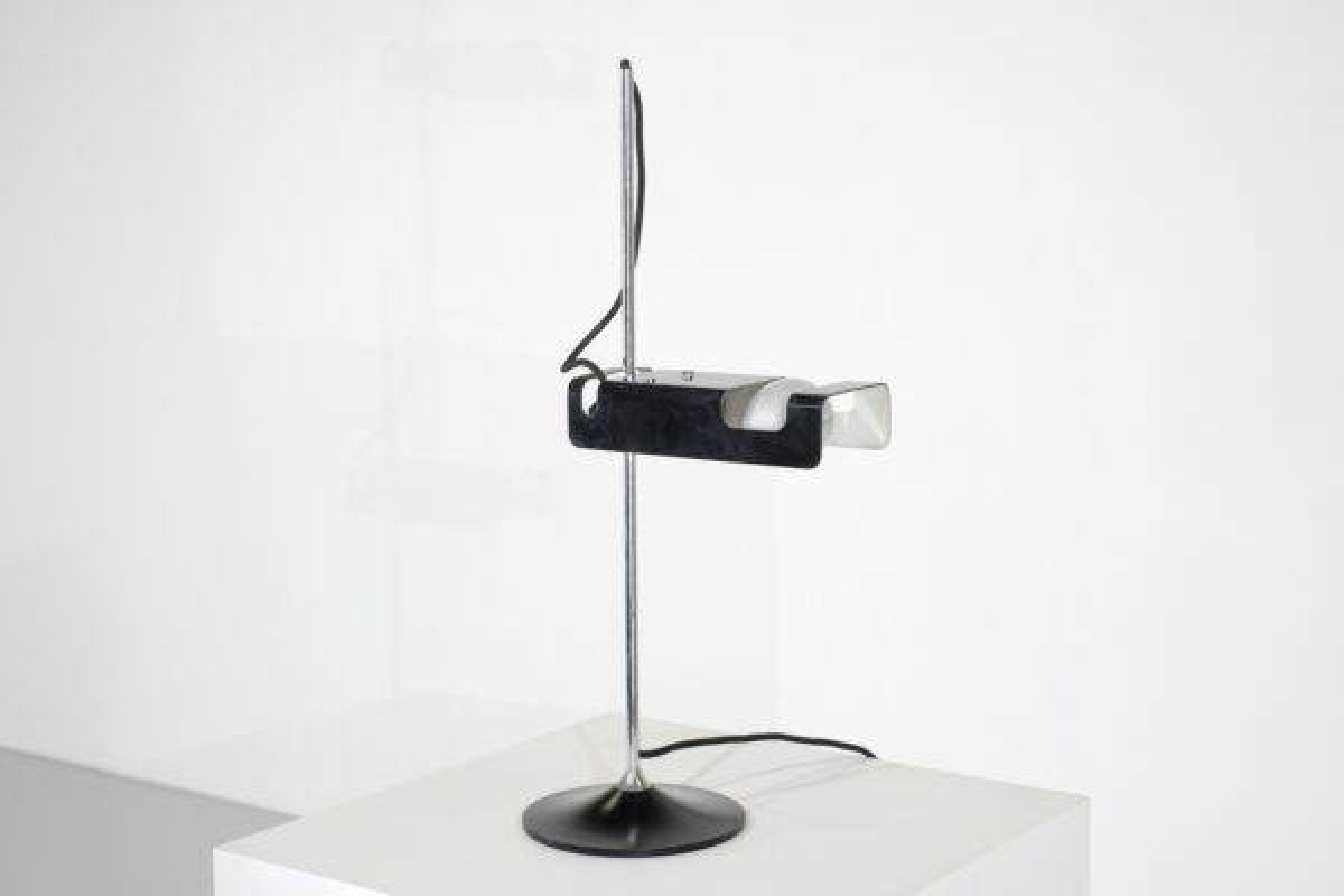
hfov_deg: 37.5
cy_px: 448
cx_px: 672
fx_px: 1979
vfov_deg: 25.5
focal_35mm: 53
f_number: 5.6
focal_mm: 35
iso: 800
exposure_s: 1/70
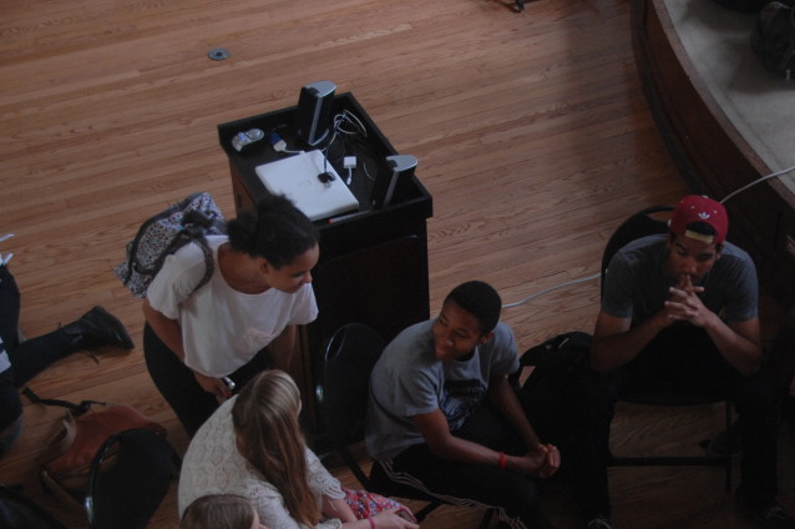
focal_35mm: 77
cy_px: 410
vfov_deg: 17.6
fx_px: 1699
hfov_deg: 26.0
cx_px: 597
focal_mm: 32
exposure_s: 1/25
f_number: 5.6
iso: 400
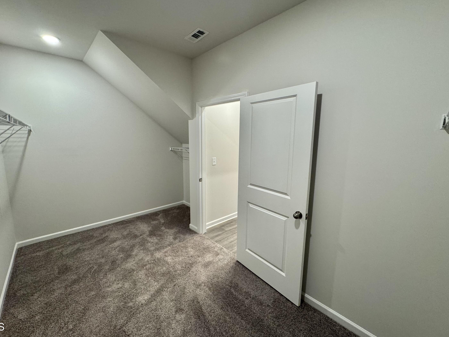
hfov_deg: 98.1
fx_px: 195
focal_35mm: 15
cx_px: 217
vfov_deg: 81.7
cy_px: 163
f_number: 2.2
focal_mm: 2.22
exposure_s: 1/60
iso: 200
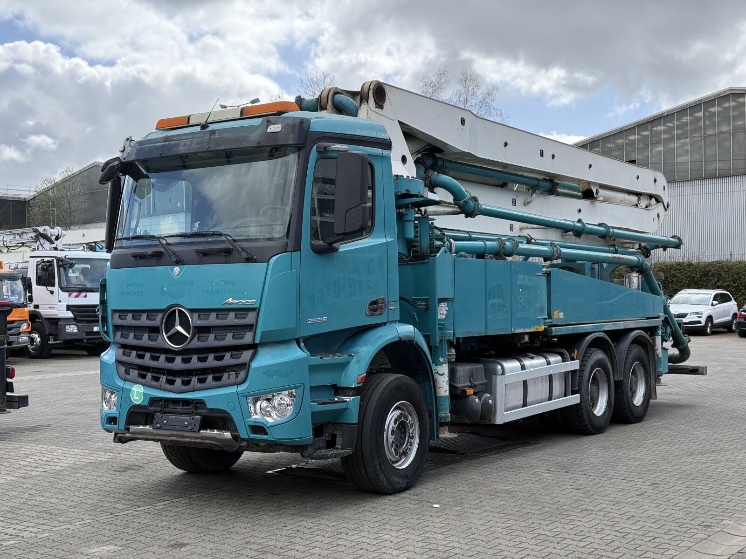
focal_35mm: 48
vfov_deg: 30.3
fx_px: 1034
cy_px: 280
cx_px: 373
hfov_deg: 39.7
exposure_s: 1/1838
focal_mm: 6.76
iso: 64
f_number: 1.78
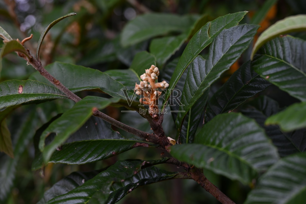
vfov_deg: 20.6
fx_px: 561
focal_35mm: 66
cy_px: 102
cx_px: 153
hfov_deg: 30.5
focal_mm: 66
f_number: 6
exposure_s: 1/160
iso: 400
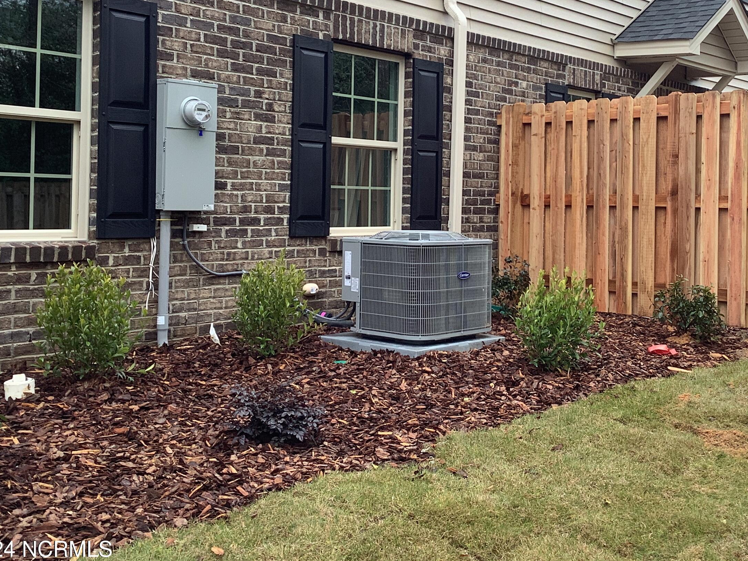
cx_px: 468
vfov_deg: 33.4
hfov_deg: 43.5
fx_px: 929
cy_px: 196
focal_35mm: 43
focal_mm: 3.3
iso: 64
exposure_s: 1/120
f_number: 2.4
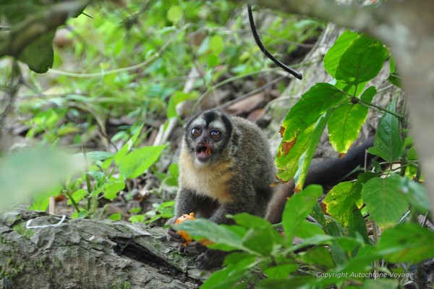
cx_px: 217
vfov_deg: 4.6
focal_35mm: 300
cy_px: 144
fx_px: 3614
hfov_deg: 6.9
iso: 400
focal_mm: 200
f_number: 8
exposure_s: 1/50
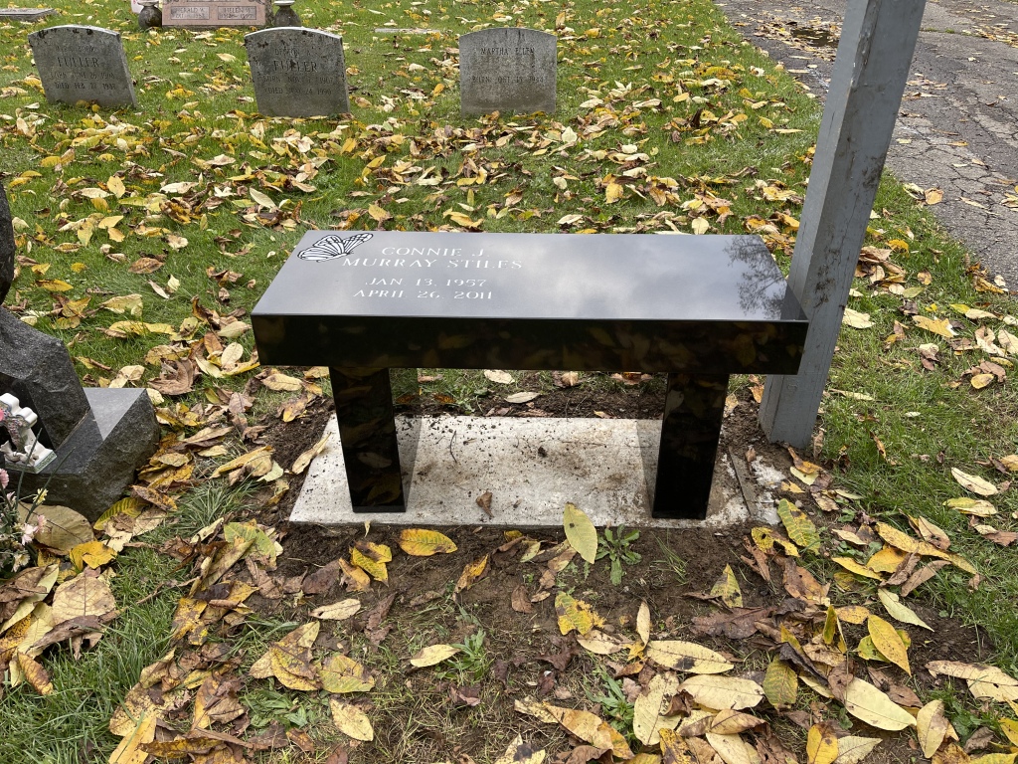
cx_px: 509
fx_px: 765
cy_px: 382
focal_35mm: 26
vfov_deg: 53.1
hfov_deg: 67.3
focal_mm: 5.1
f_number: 1.6
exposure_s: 1/121
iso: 40
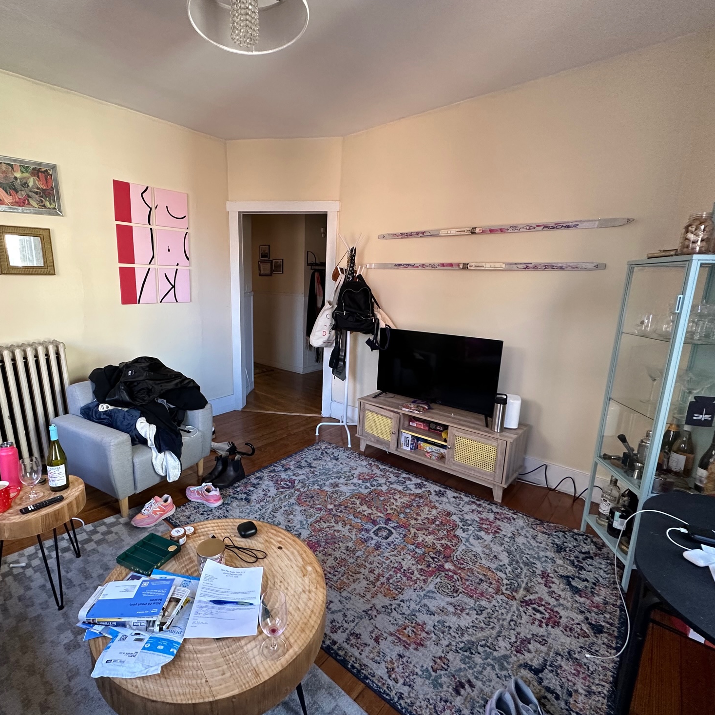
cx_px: 301
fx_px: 397
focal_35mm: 17
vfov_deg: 84.0
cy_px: 361
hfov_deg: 83.3
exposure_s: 1/99
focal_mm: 2.22
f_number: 2.2
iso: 200
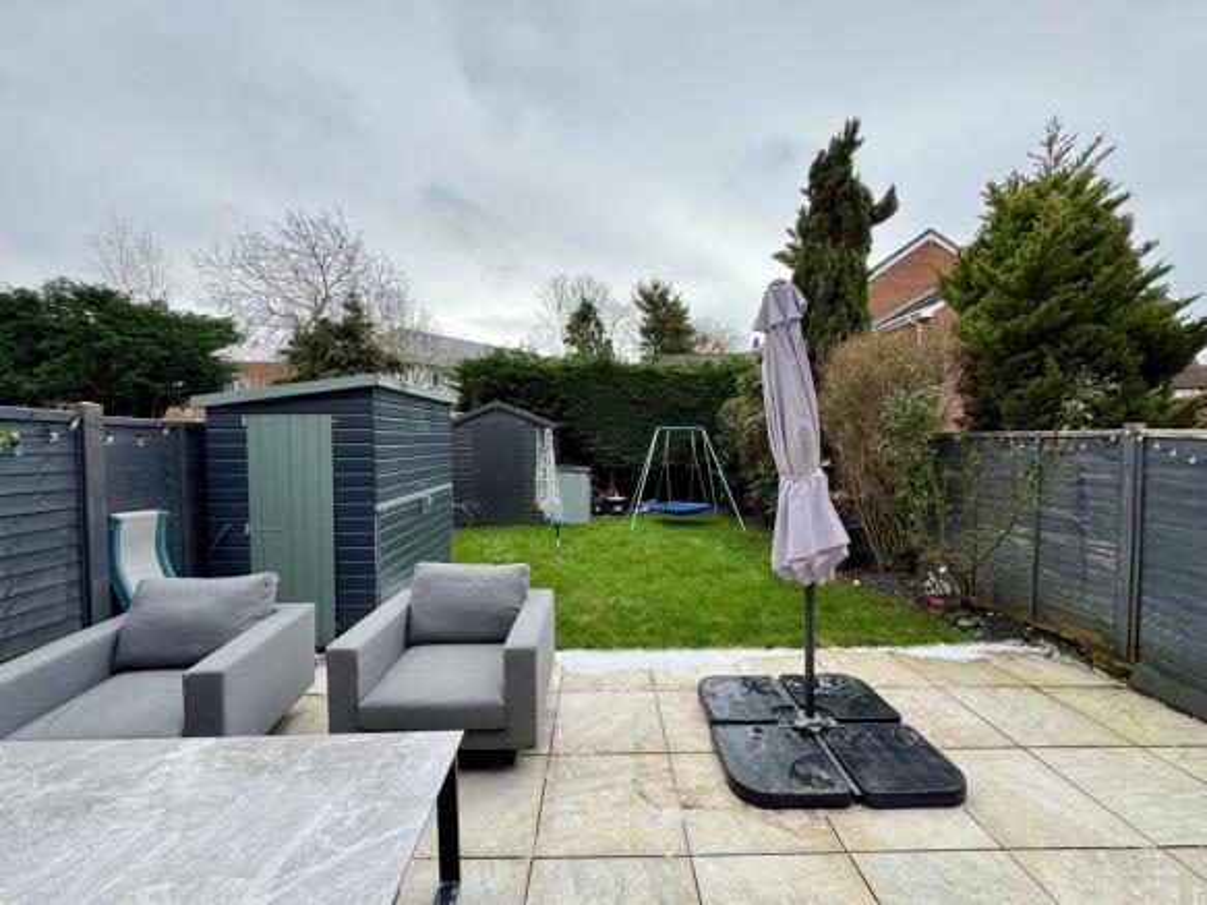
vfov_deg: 85.7
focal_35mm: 14
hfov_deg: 102.1
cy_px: 452
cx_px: 604
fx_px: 488
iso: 40
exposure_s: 1/331
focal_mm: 2.22
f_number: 2.2
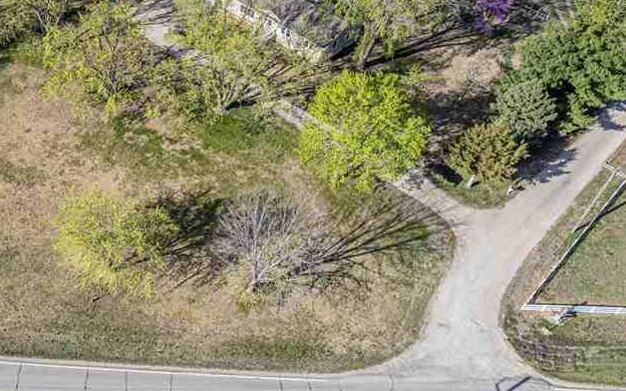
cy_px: 175
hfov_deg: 40.2
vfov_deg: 28.0
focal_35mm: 46
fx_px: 785
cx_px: 59
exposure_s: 1/1000
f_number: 2.8
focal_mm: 8.38
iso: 100
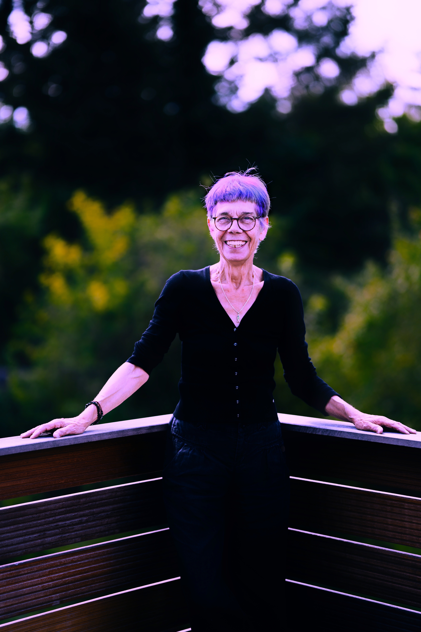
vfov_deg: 23.9
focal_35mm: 85
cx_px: 210
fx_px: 1491
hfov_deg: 16.1
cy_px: 316
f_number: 1.4
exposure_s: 1/800
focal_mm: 85
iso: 50
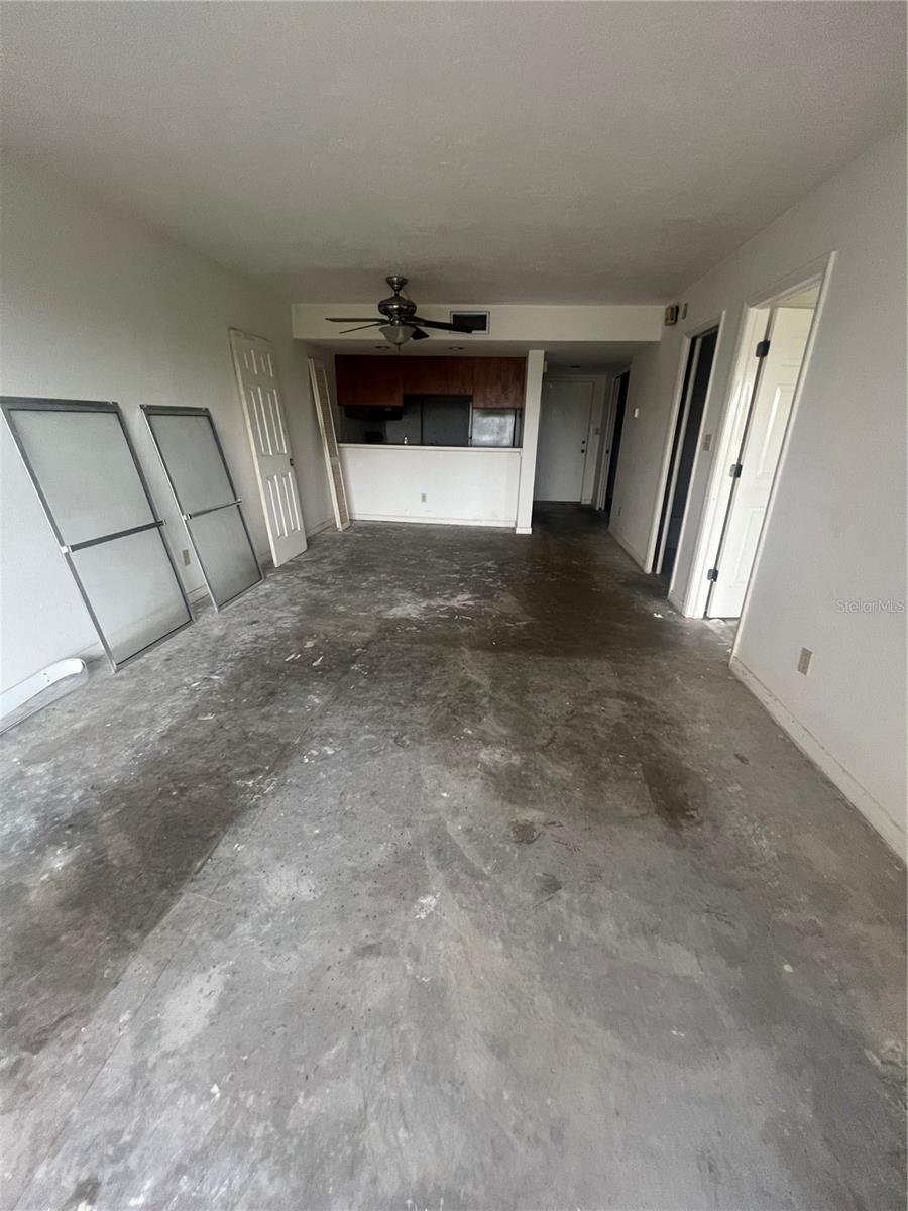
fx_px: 455
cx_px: 454
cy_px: 606
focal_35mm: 13
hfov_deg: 89.9
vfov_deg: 106.2
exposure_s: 1/63
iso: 250
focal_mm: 1.57
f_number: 1.8
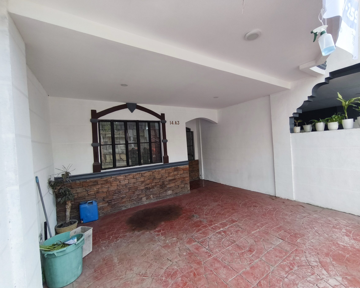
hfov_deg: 93.0
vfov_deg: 80.4
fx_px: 170
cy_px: 145
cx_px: 191
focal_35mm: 16
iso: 50
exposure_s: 1/263
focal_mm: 1.91
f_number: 2.2
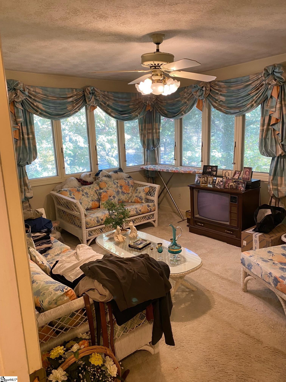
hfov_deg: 53.1
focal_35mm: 26
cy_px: 191
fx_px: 286
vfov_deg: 67.3
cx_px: 143
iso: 160
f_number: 1.8
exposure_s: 1/60
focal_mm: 4.25
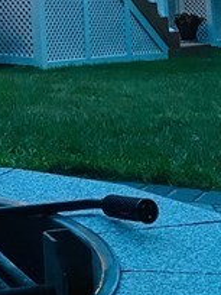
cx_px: -53
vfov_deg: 18.4
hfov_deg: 14.5
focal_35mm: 98
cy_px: -104
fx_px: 834
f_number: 1.8
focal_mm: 4.25
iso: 320
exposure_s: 1/60
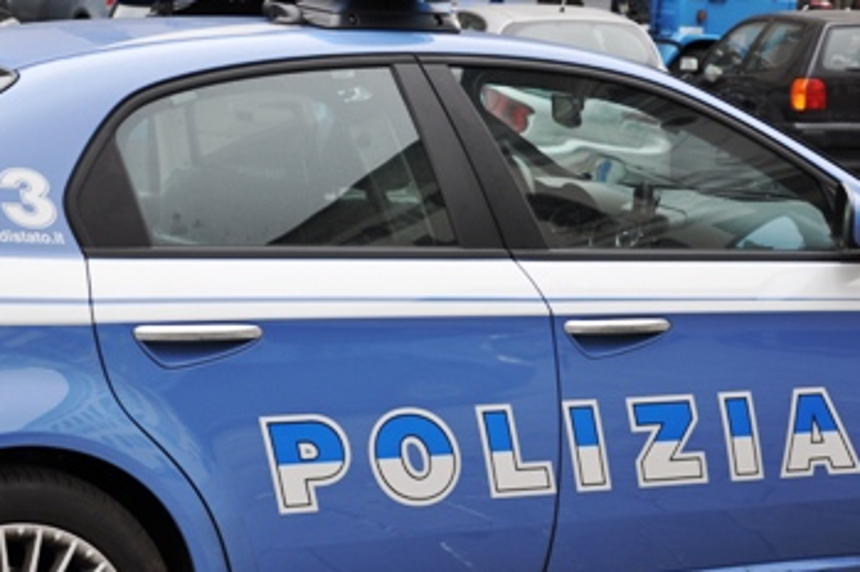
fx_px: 2387
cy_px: 358
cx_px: 377
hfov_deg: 20.4
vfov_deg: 13.6
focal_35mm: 100
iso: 220
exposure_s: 1/125
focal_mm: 52
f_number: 5.6
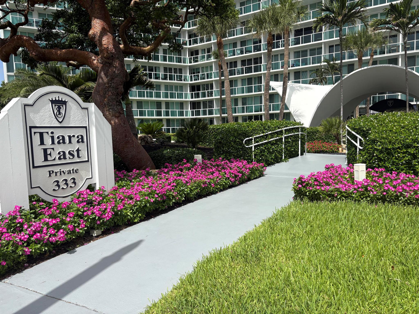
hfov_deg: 67.3
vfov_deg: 53.1
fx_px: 315
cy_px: 157
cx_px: 210
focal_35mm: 26
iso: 64
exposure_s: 1/4950
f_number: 1.6
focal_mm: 5.96
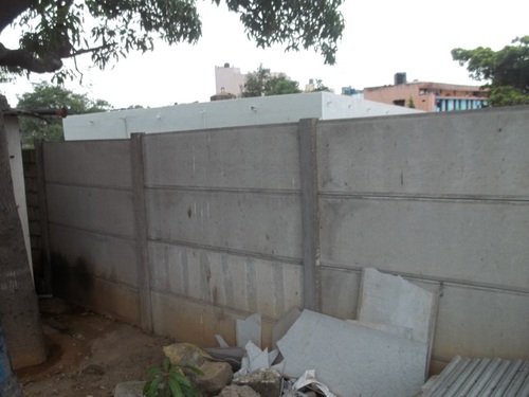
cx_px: 264
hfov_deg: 55.4
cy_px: 198
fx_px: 504
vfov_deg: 42.9
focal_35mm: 33
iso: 64
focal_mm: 5.9
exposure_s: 1/250
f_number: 3.3
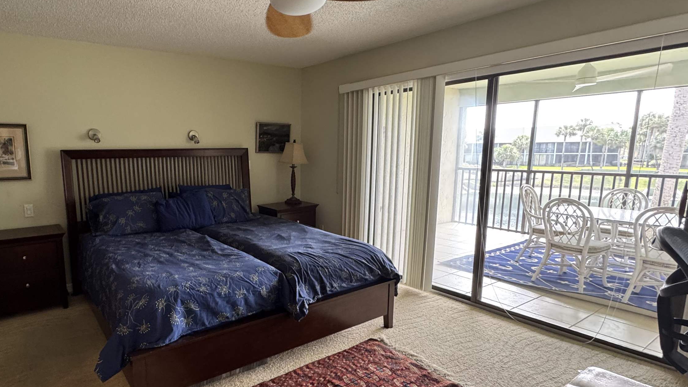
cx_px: 250
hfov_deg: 81.9
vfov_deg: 53.5
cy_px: 208
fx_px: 383
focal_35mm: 21
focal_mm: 2.22
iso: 320
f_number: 2.2
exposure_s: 1/60
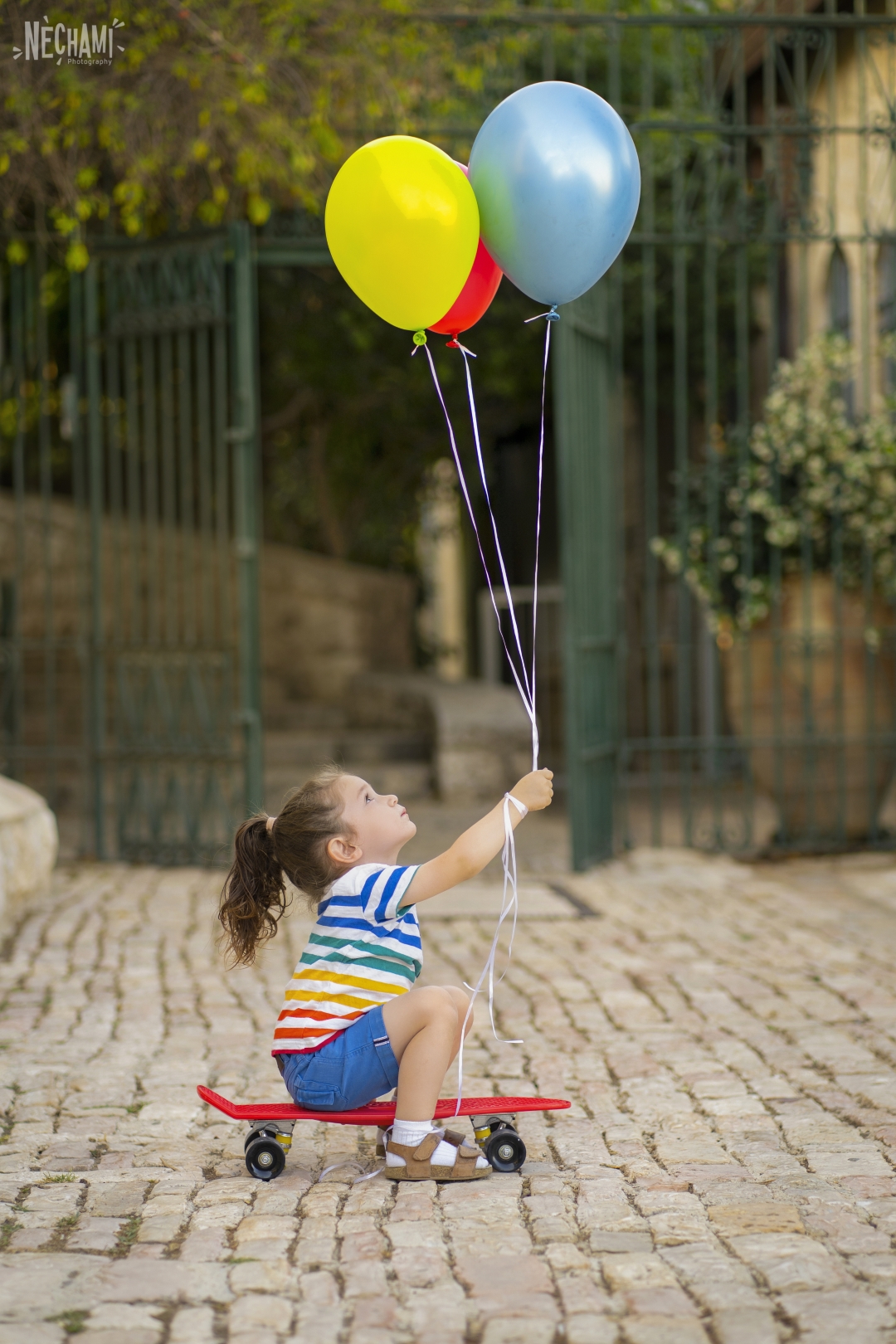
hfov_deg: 16.1
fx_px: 3173
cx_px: 448
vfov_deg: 23.9
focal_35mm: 85
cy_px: 672
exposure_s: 1/400
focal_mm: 85
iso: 250
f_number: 2.2
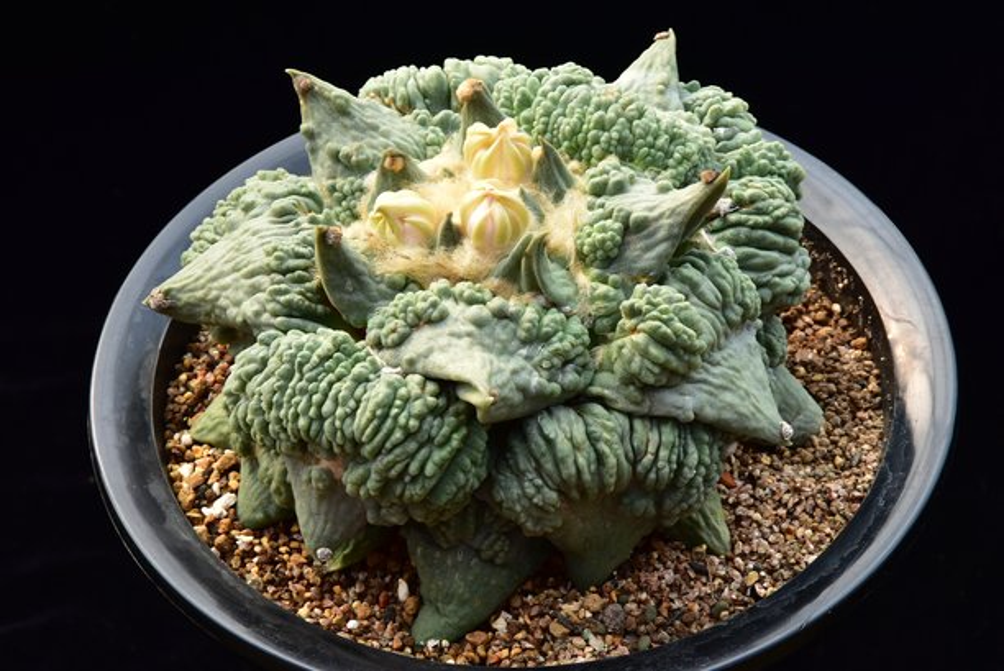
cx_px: 502
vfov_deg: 12.2
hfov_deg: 18.2
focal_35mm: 112
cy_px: 336
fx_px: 3140
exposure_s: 1/25
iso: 400
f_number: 13
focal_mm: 75
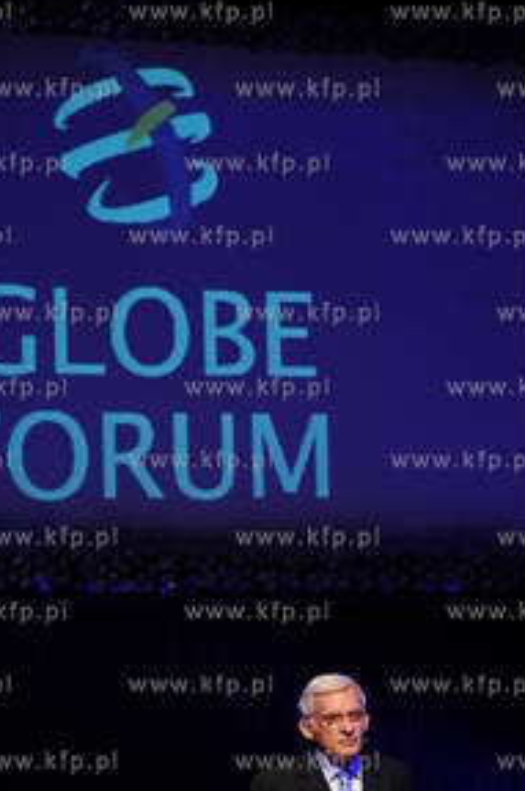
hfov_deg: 9.4
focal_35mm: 146
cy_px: 533
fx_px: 3205
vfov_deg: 14.1
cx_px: 220
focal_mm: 105
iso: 800
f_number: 4
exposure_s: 1/125
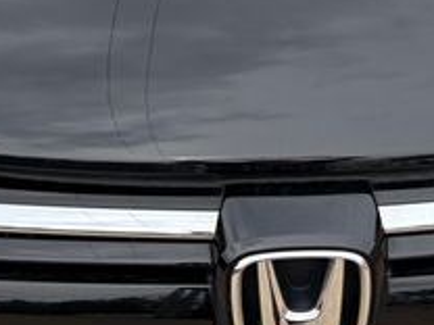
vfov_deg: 16.9
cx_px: 309
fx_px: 1003
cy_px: -146
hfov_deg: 24.2
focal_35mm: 80
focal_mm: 5.96
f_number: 1.6
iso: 50
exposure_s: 1/1064
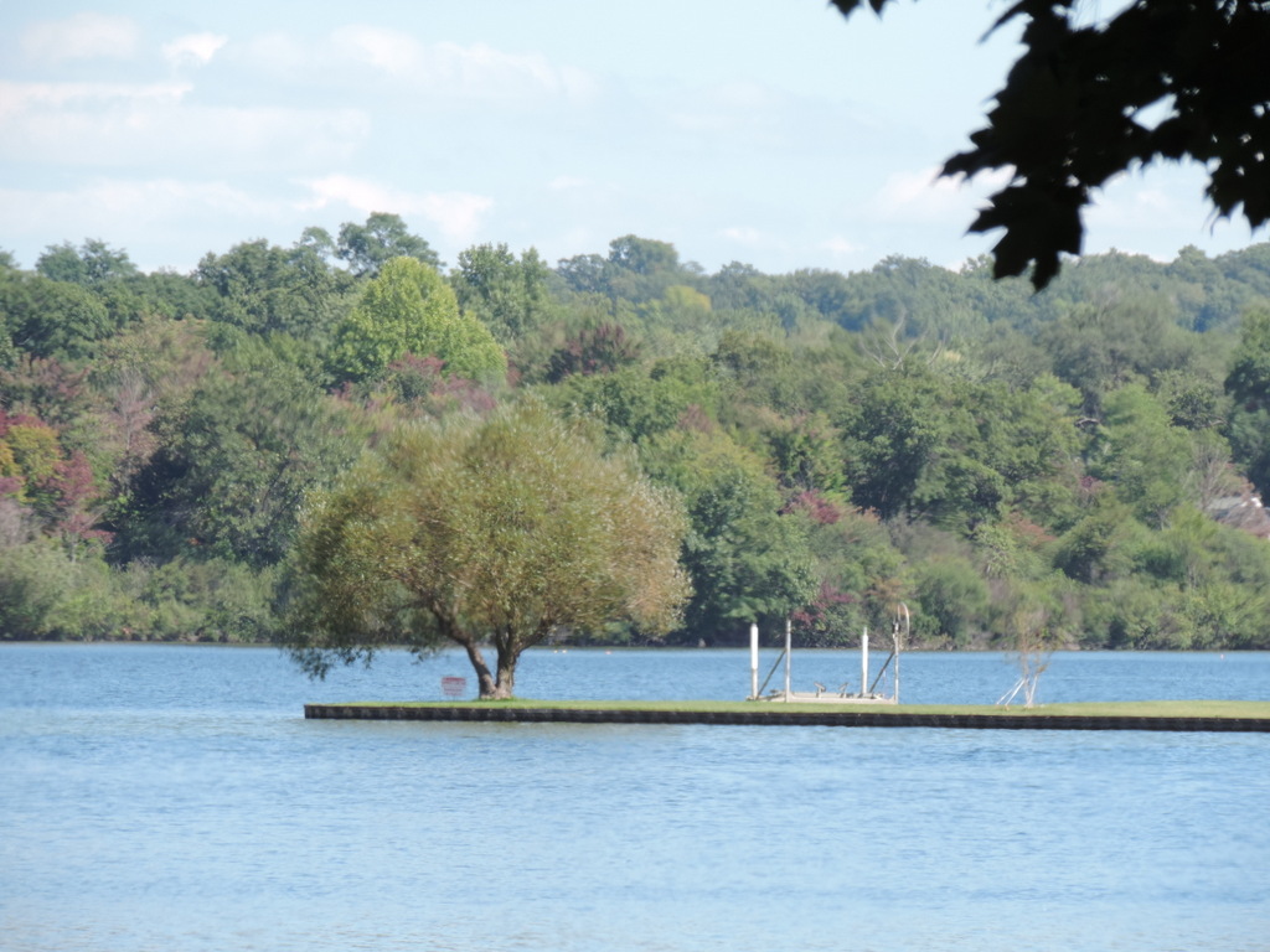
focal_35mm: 400
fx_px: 14675
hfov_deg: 5.0
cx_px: 635
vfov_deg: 3.7
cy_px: 476
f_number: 4.8
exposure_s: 1/250
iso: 100
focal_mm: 71.3
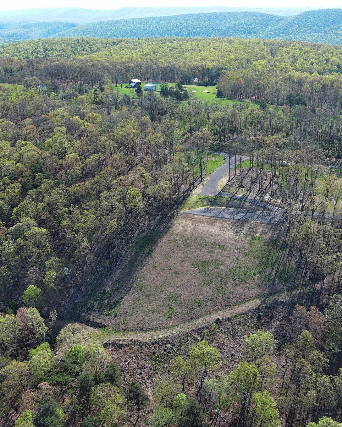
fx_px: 519
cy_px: 213
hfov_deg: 36.3
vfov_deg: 44.8
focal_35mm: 41
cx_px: 209
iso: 100
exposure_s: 1/578
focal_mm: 10.57
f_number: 2.8
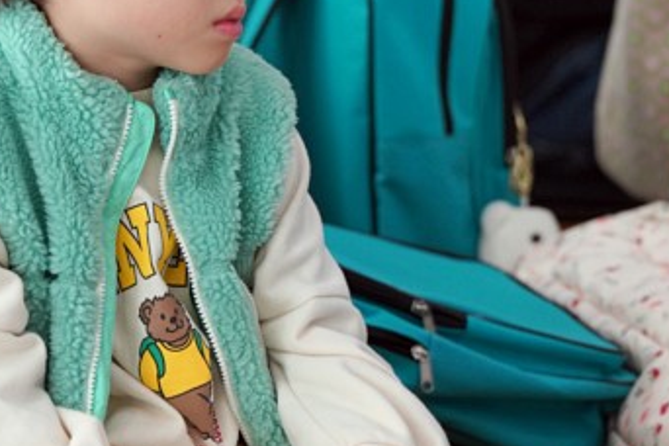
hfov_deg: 3.9
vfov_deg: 2.6
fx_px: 9793
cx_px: 288
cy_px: 246
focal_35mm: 527
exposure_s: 1/250
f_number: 4
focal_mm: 200
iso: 1000
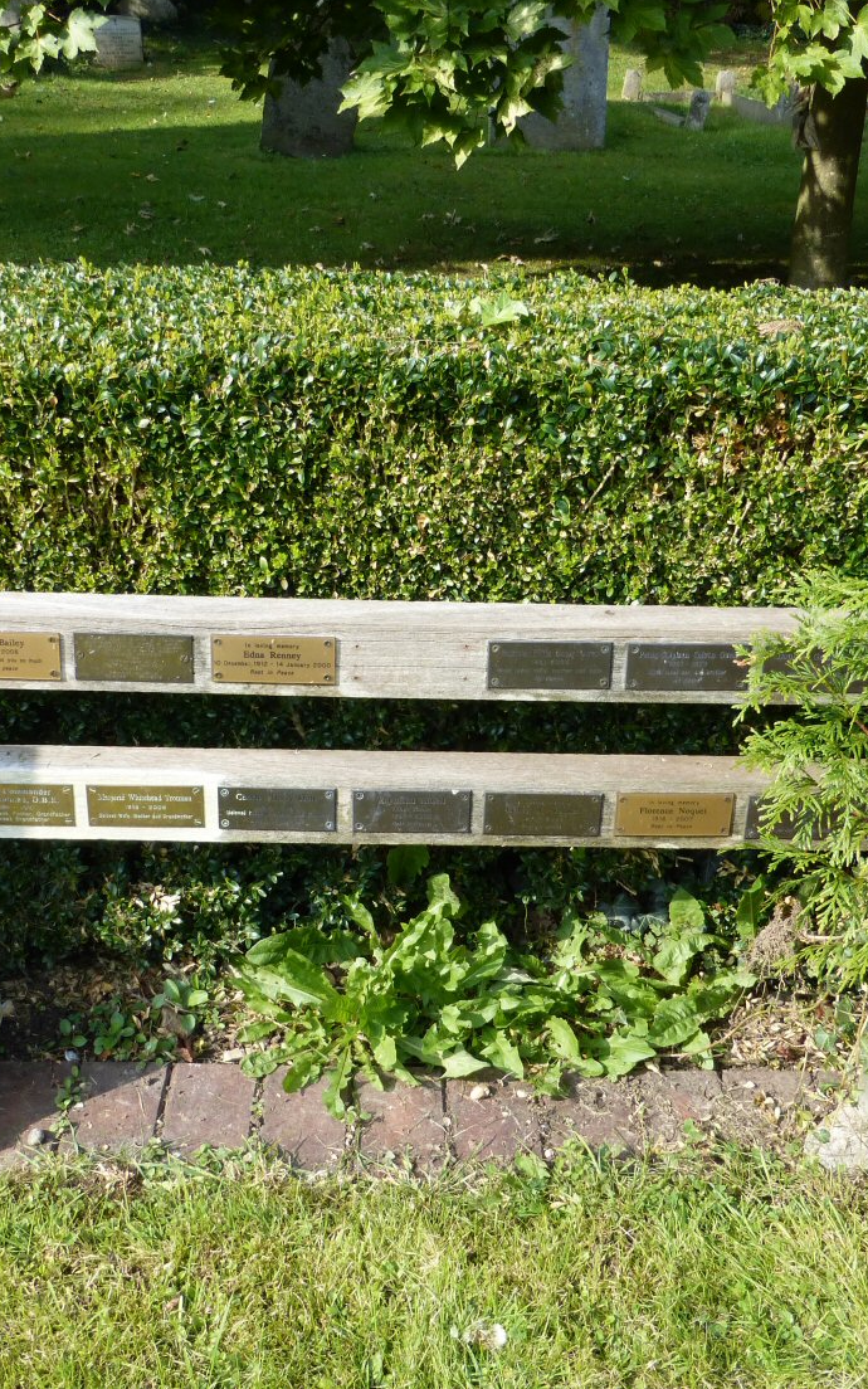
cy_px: 684
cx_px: 380
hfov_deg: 35.3
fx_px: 1363
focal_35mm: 36
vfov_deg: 54.0
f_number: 4
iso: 100
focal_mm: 4.3
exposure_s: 1/250
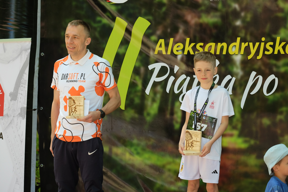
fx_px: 1200
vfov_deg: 9.1
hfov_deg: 13.7
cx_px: 144
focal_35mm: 150
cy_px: 96
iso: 400
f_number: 5.6
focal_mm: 100
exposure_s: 1/170
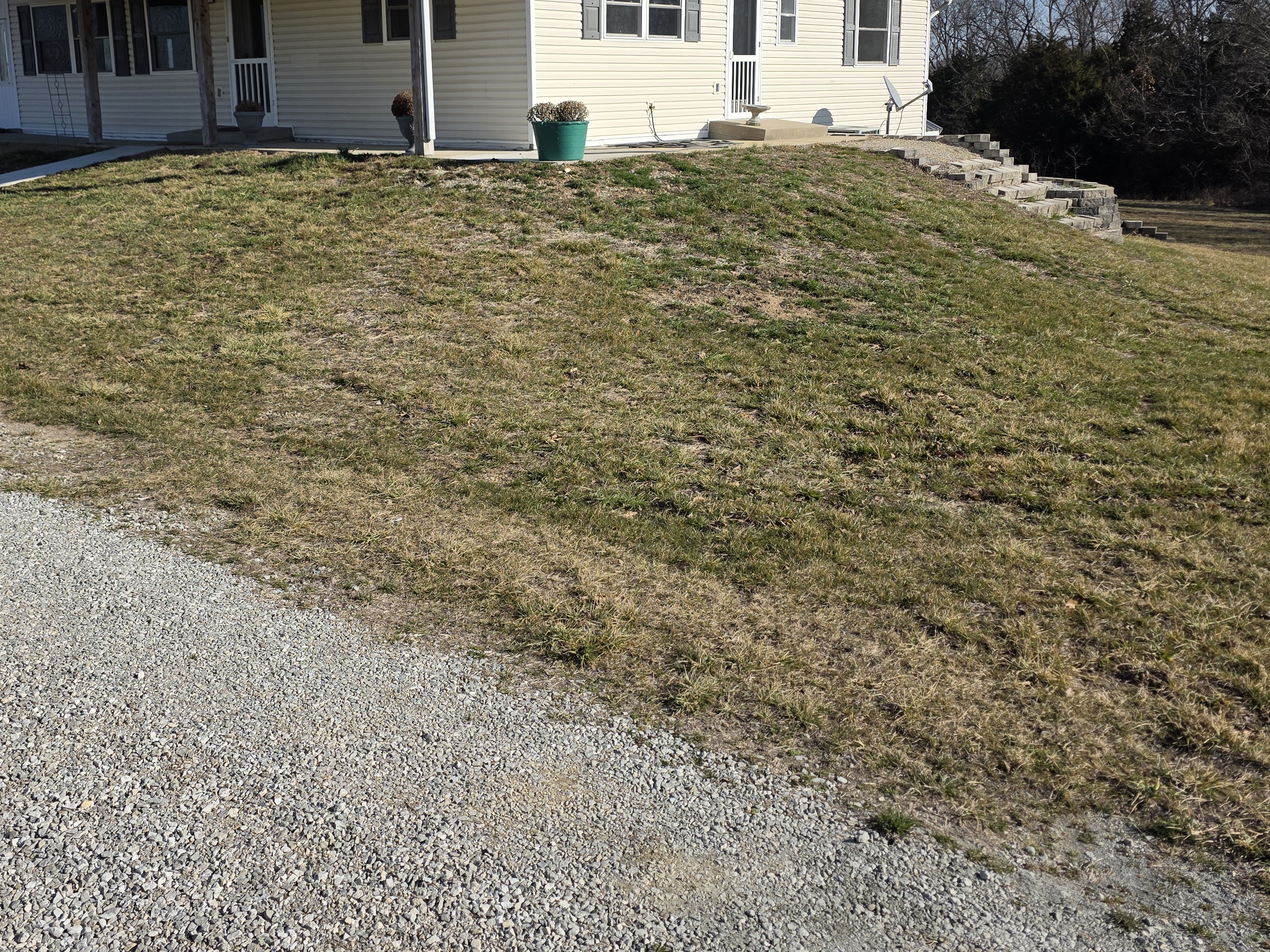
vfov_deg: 40.5
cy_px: 368
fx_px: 1284
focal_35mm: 35
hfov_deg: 52.5
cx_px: 548
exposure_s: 1/7944
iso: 80
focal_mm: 6.3
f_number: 1.7
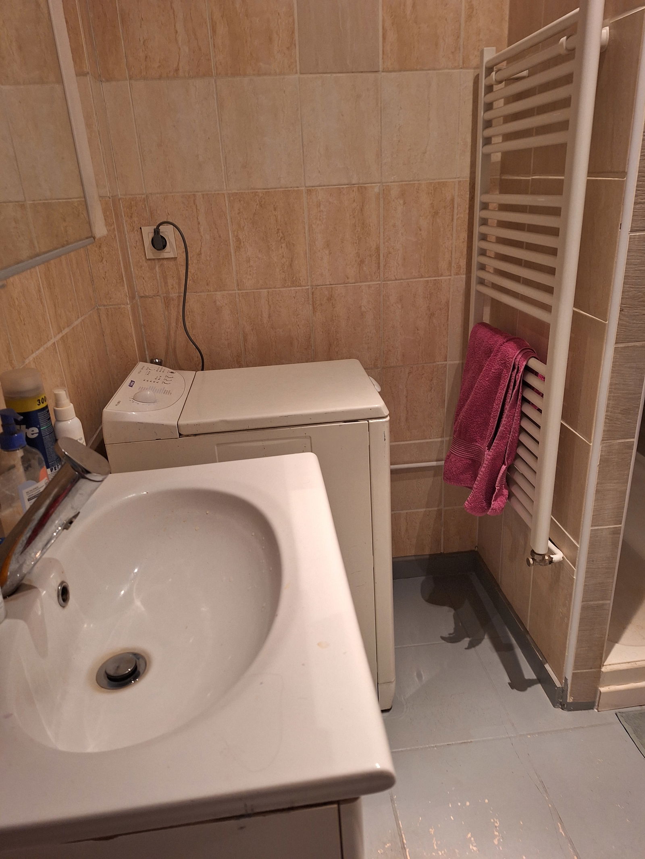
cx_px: 322
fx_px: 571
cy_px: 430
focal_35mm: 23
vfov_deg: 73.9
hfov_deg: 58.9
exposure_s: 1/33
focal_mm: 5.54
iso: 200
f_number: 1.8
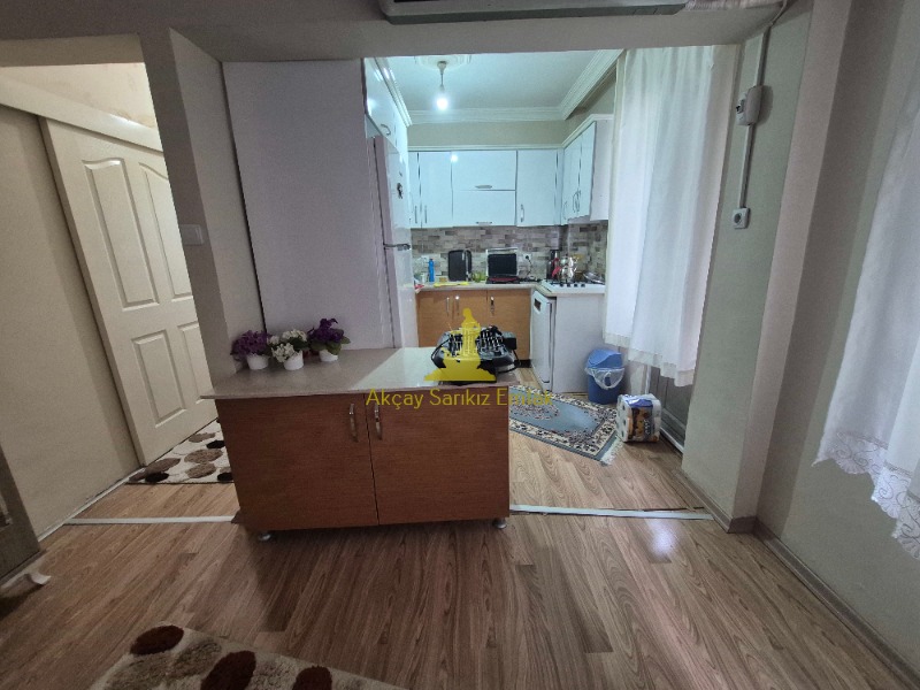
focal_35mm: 13
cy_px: 345
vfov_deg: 89.9
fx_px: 346
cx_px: 460
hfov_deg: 106.2
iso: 500
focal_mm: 1.74
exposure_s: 1/50
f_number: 2.2
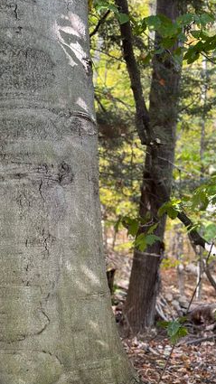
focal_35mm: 82
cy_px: 235
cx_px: 22
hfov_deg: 14.6
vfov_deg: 25.8
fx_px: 835
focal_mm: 6.86
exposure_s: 1/60
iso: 200
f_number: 1.78
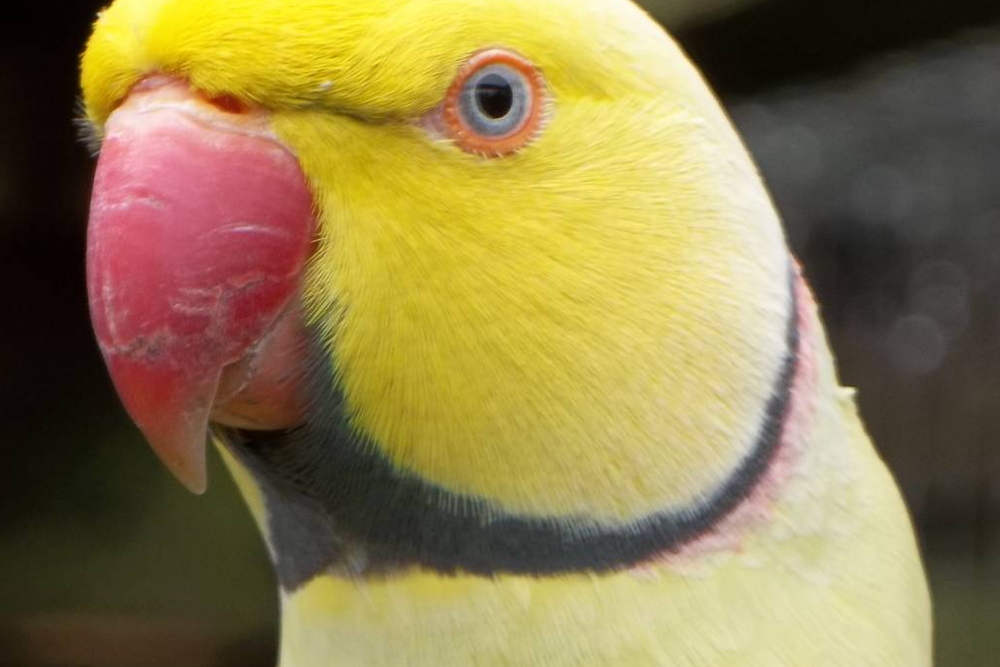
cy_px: 556
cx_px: 507
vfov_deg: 5.1
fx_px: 7499
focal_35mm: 270
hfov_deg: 7.6
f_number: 5.9
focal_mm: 29.5
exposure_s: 1/80
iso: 80
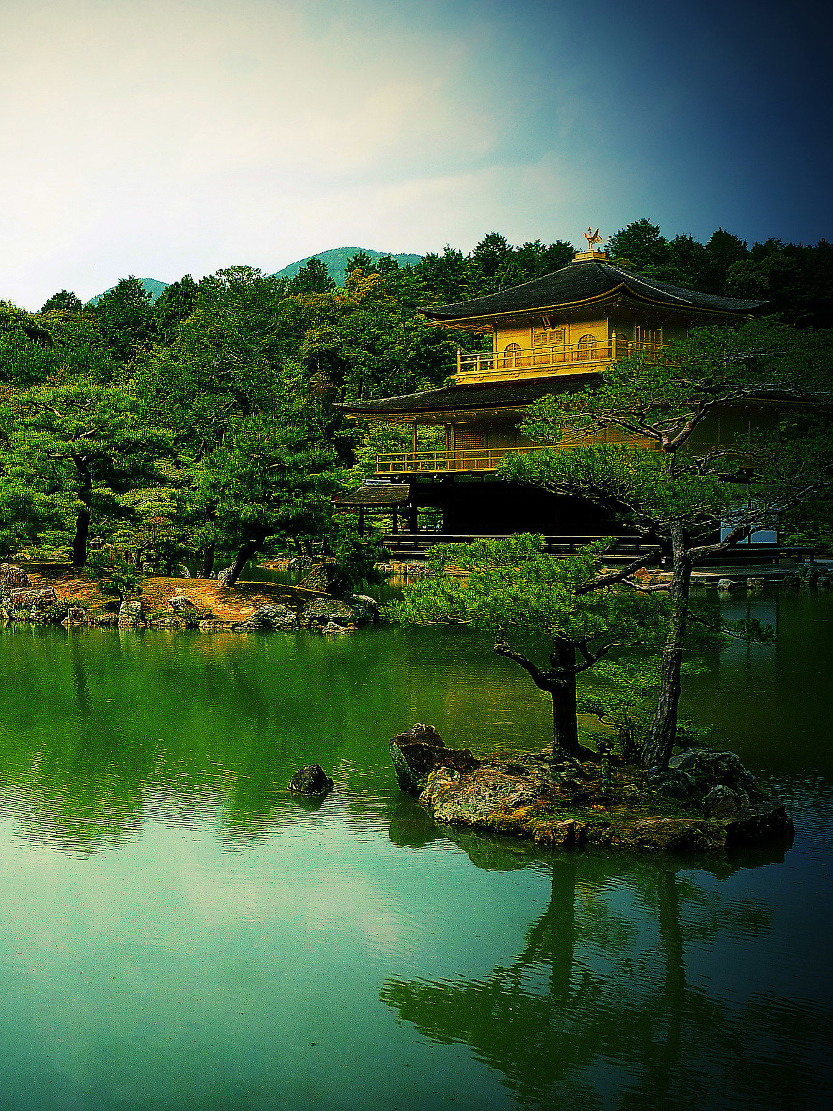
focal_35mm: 47
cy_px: 555
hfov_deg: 29.8
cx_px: 108
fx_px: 1508
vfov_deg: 40.4
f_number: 4.5
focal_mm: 5.7
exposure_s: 1/500
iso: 80
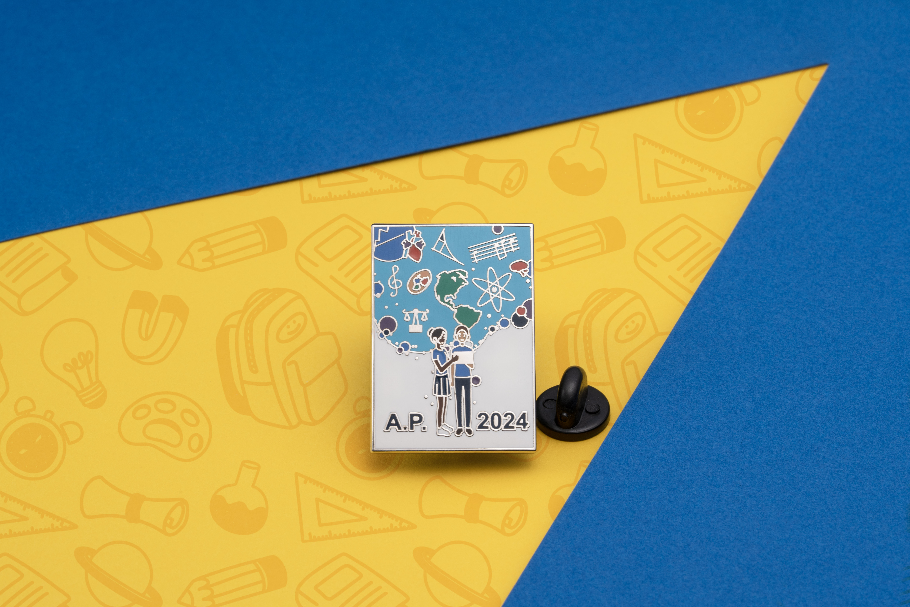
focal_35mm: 90
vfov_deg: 15.2
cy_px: 304
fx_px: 2275
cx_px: 455
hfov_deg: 22.6
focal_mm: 90
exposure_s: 1/10
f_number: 19
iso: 100
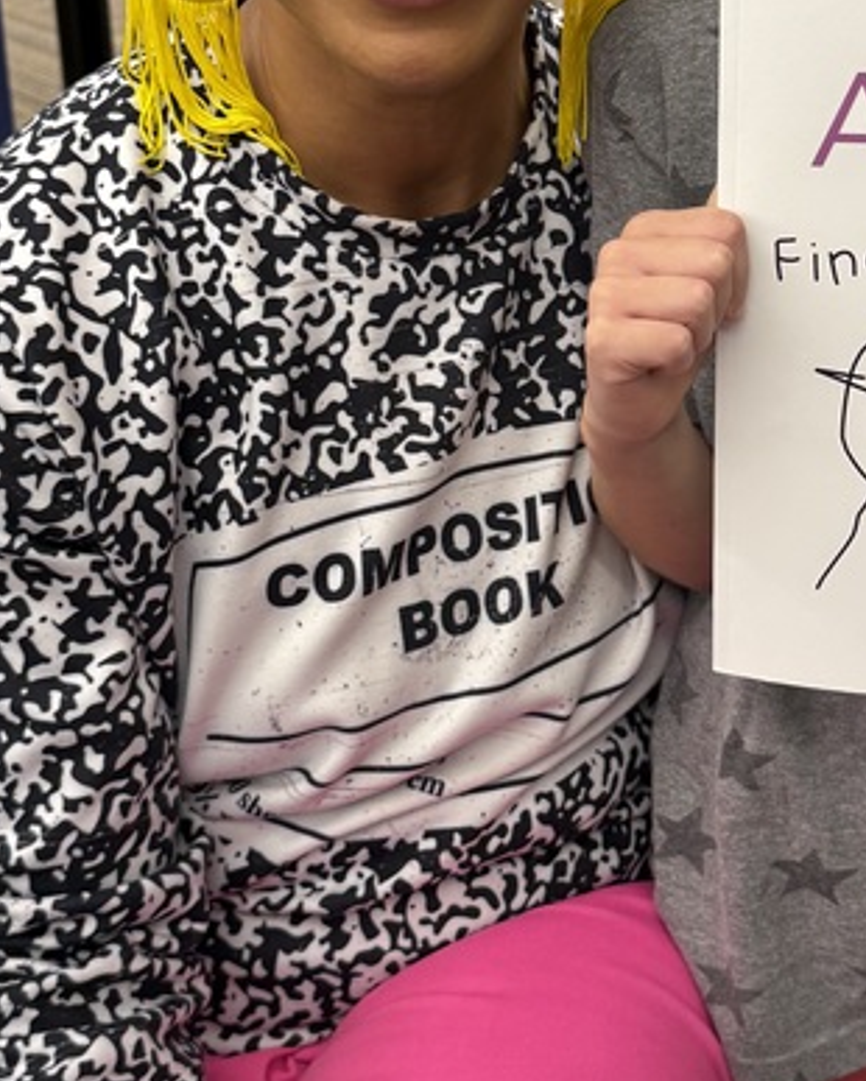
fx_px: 1985
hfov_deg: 24.5
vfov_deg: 30.2
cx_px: 592
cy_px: 355
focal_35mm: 62
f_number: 1.78
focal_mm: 6.76
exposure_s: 1/120
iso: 160
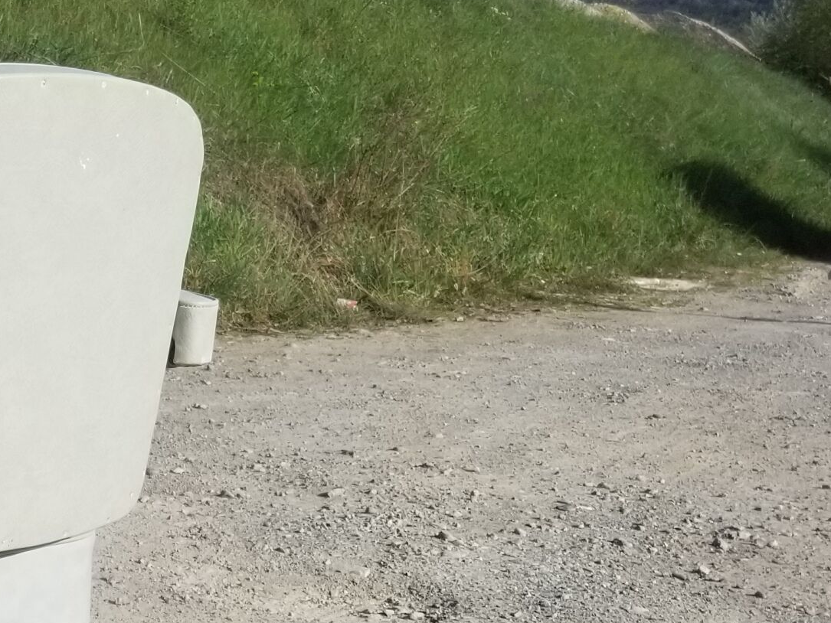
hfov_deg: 25.2
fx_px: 1657
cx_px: -183
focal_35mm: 69
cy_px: 567
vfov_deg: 20.8
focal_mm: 4.25
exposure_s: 1/3008
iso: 50
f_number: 1.7
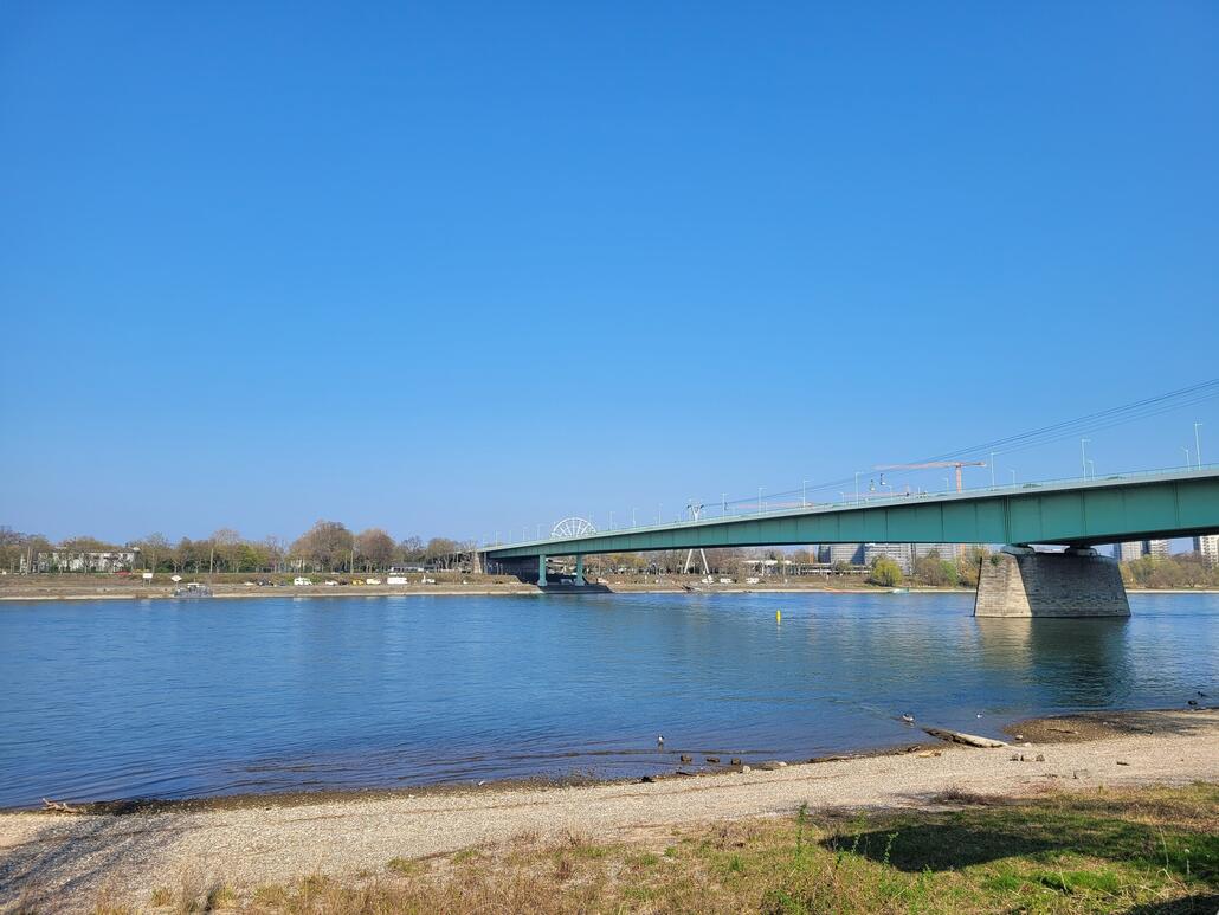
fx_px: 916
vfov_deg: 53.1
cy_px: 458
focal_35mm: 26
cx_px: 610
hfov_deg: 67.3
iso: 40
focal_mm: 5.4
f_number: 1.8
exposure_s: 1/2265
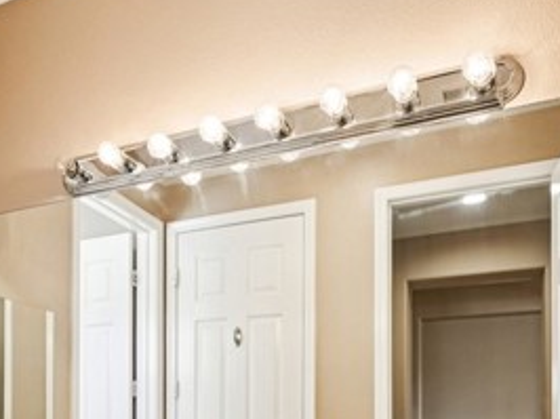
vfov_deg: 34.9
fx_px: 598
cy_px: 421
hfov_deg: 49.1
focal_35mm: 37
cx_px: 177
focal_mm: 16
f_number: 8
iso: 400
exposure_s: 1/30
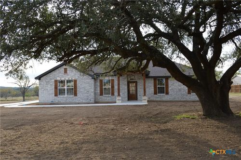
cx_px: 120
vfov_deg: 43.5
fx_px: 201
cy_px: 80
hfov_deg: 62.0
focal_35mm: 30
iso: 140
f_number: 8
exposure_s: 1/125
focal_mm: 20
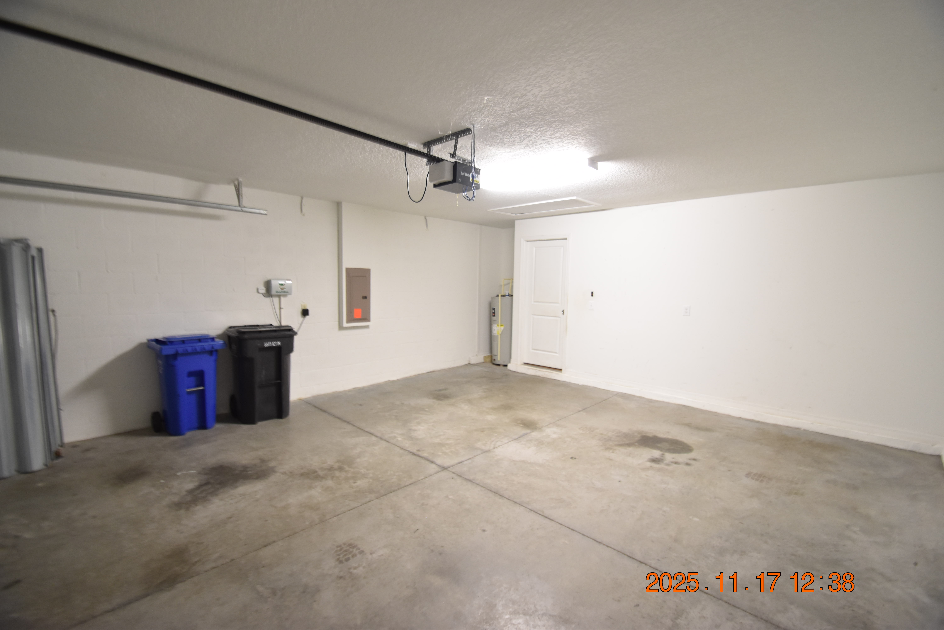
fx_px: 393
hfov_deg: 100.4
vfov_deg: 77.3
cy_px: 315
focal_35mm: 15
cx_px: 472
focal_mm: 10
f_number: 3.5
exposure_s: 1/15
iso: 800
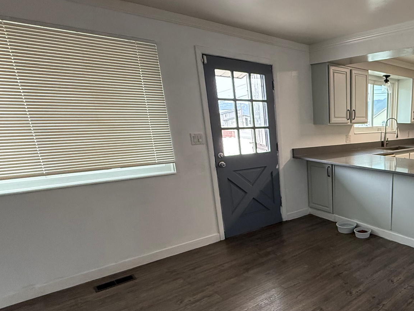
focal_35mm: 25
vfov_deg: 54.2
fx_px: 299
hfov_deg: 60.2
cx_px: 363
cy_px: 197
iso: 400
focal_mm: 2.22
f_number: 2.2
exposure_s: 1/120
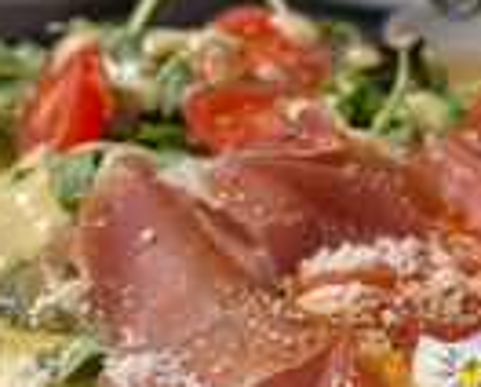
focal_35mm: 82
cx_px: 507
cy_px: 159
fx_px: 1169
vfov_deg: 18.7
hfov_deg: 22.2
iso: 50
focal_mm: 5.7
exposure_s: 1/6579
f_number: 1.5
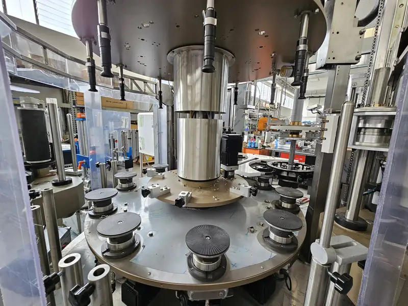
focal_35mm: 13
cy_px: 153
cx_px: 204
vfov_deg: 89.9
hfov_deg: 106.2
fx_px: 153
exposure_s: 1/50
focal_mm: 2.2
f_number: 2.2
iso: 100
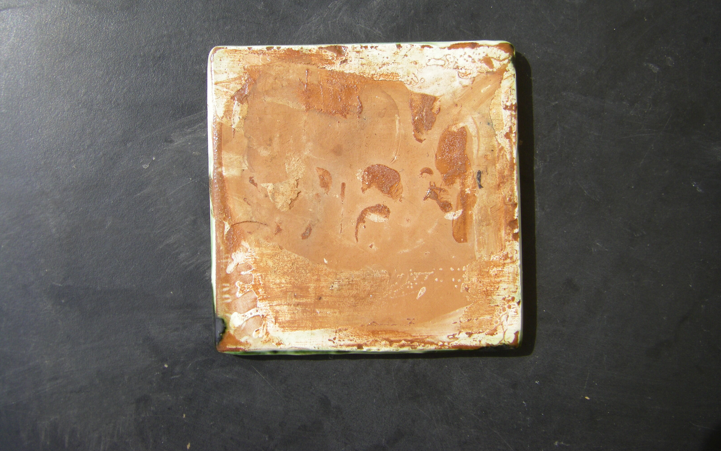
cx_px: 365
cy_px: 189
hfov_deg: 48.2
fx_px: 806
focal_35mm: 41
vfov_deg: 31.2
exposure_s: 1/160
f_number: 7
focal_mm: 6.3
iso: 64
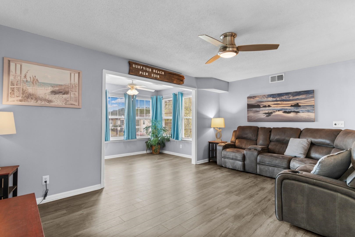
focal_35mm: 17
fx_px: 168
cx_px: 178
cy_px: 118
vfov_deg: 70.4
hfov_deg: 93.3
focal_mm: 11.5
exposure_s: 1/1.25
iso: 100
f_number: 4.8
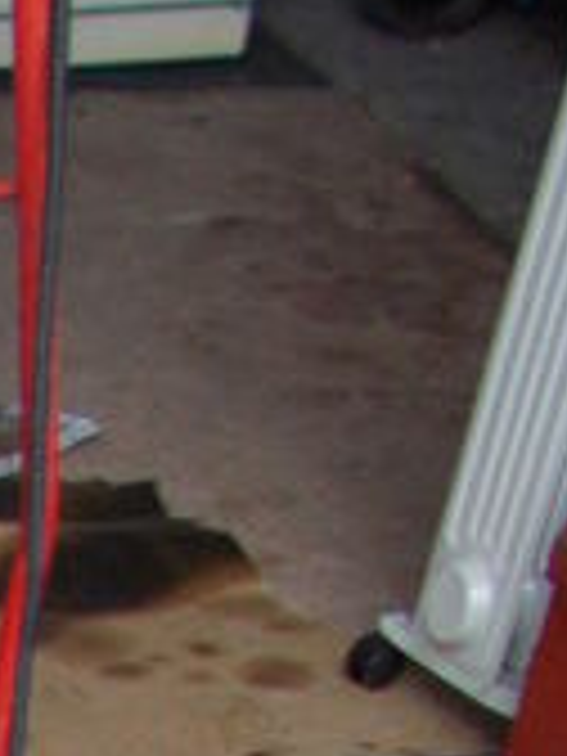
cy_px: 2156
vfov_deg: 10.0
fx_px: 3385
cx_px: -1076
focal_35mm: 155
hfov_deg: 8.3
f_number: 3.2
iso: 80
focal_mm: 4.6
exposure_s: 1/40
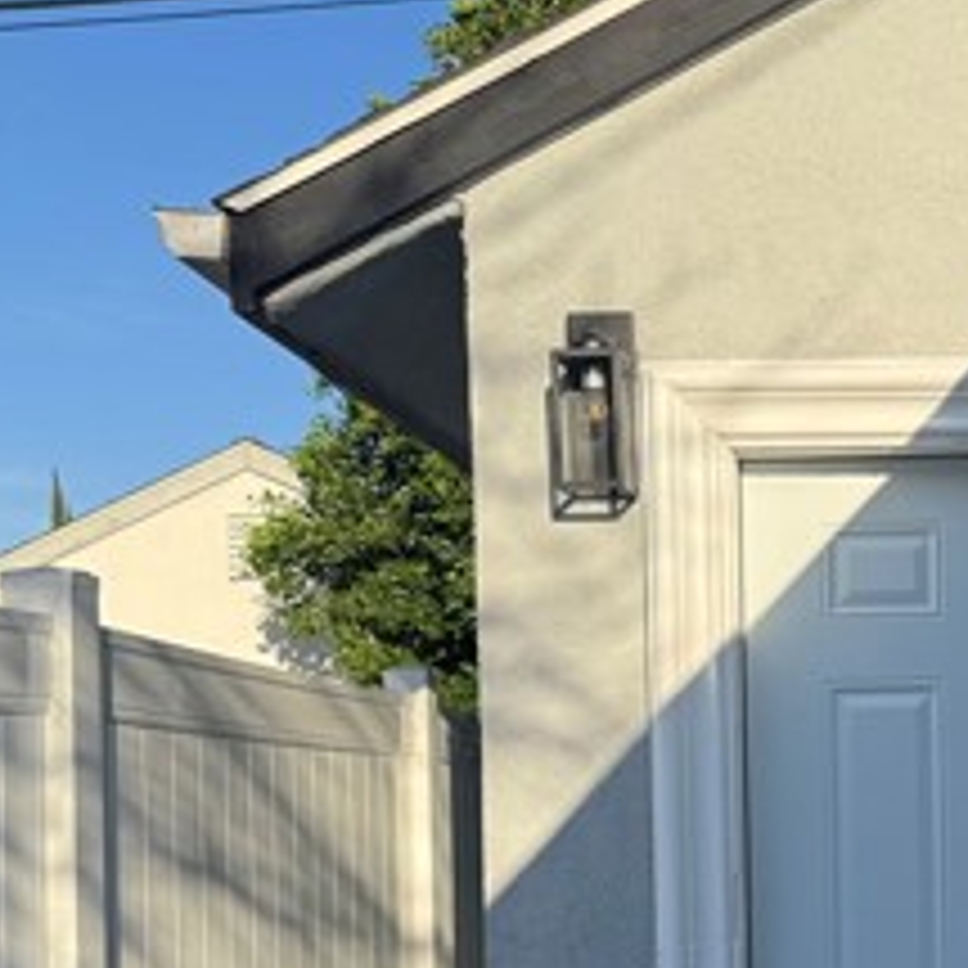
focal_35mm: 63
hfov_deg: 26.0
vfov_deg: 26.5
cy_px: 837
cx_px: 950
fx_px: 1993
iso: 80
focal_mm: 6.76
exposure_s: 1/2506
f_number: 1.78
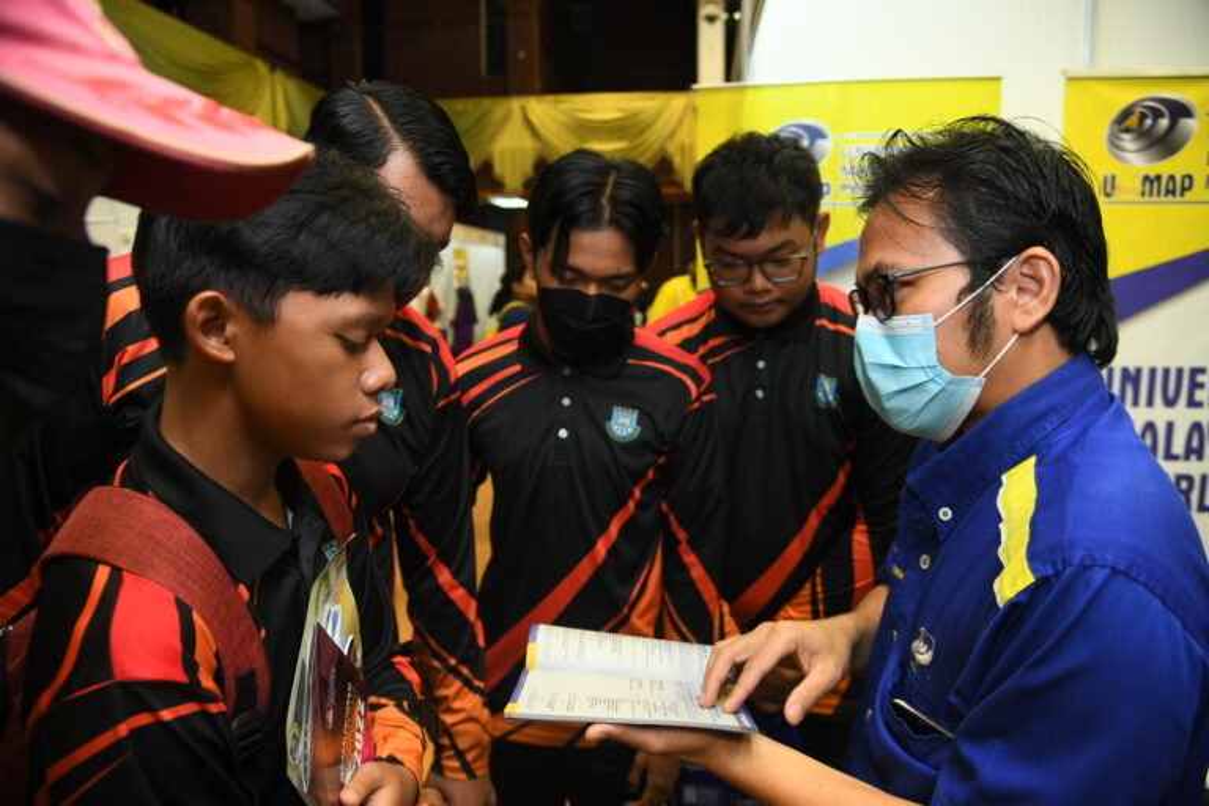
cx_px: 604
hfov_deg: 73.7
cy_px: 403
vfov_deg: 53.1
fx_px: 806
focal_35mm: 24
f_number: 4
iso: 1000
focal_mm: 24
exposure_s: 1/160
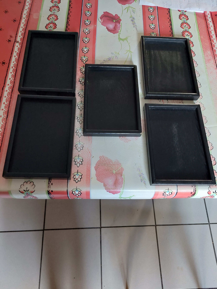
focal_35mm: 25
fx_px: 209
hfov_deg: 54.9
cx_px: 108
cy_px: 144
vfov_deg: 69.4
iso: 500
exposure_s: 1/33
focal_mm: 5.23
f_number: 1.8
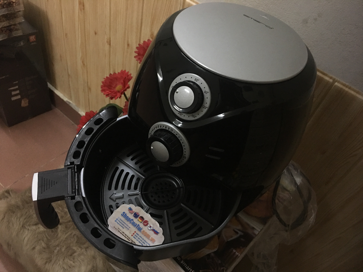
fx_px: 304
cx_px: 182
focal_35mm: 29
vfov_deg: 48.2
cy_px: 136
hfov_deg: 61.7
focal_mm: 4.15
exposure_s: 1/17
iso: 100
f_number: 2.2
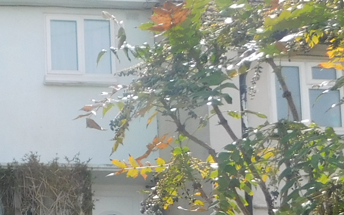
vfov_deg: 13.4
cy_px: 299
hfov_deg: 19.9
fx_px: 872
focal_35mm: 93
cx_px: -144
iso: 125
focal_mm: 4
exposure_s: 1/1000
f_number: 3
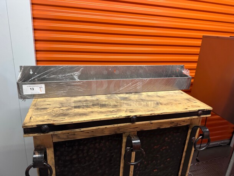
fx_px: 162
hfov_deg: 71.6
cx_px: 117
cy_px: 88
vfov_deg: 56.8
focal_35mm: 24
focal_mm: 6.86
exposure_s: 1/60
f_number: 1.78
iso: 200
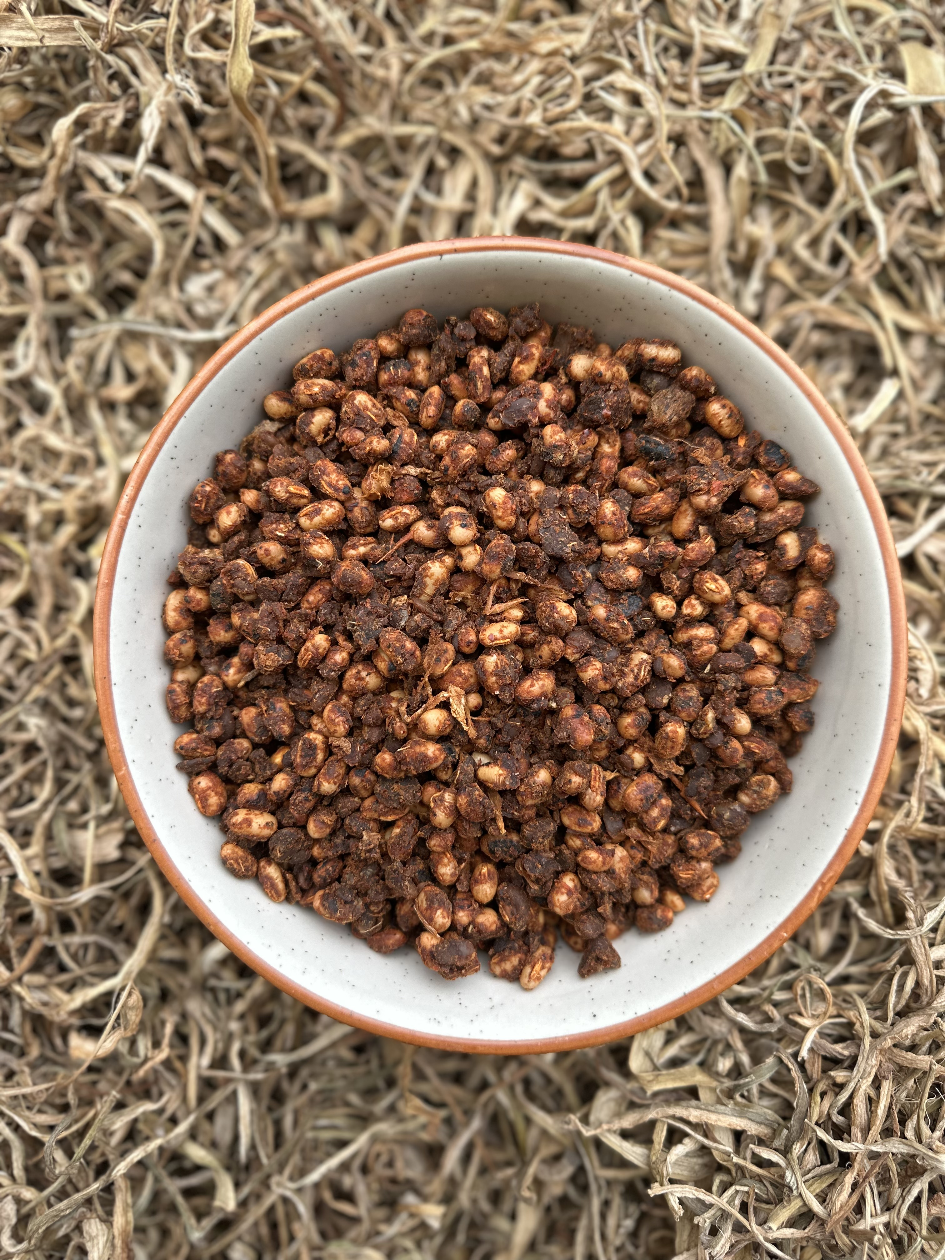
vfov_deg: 71.6
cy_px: 630
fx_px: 874
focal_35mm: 24
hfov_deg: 56.8
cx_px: 472
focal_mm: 6.86
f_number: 1.78
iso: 80
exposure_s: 1/810
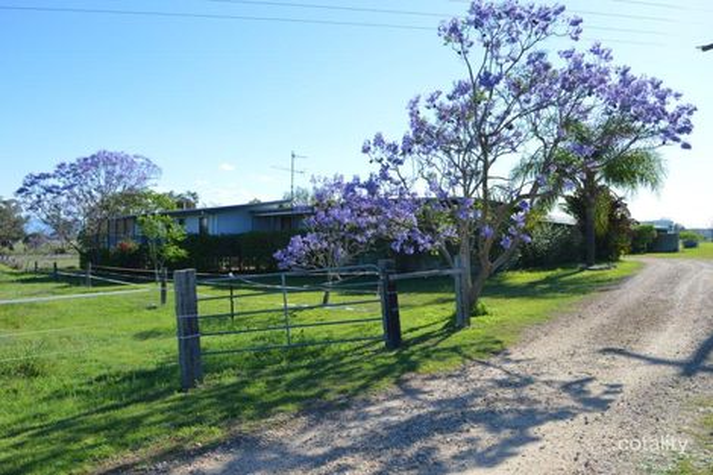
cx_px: 356
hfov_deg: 67.4
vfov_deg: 47.9
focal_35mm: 27
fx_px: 535
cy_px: 238
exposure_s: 1/250
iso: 100
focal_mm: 18
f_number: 8
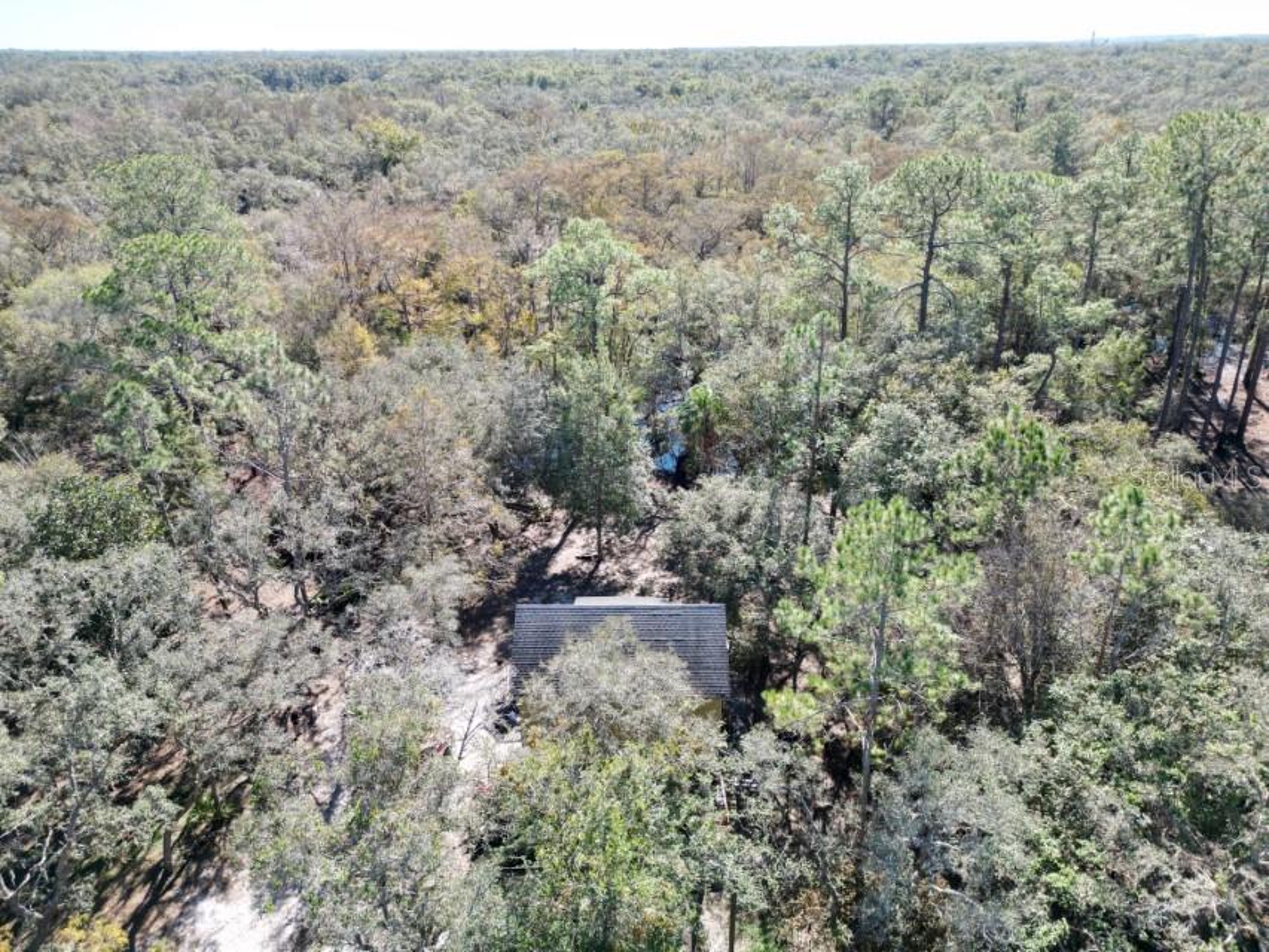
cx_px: 634
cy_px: 476
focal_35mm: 24
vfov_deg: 56.8
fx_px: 880
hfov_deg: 71.6
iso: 200
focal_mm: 6.72
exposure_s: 1/1000
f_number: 1.7
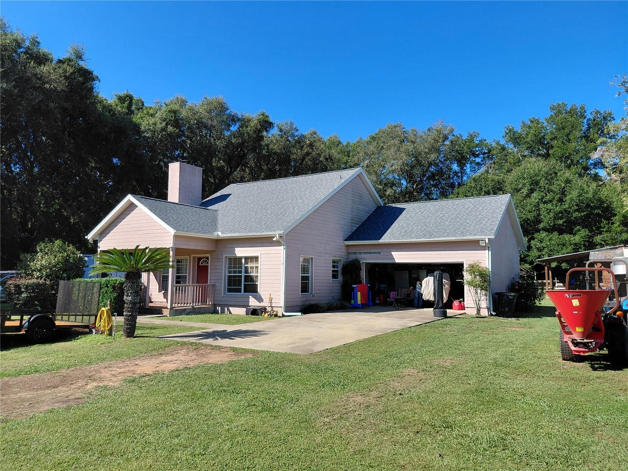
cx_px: 314
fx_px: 454
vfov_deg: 54.9
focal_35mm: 25
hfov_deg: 69.4
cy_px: 236
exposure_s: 1/2133
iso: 50
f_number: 1.8
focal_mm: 4.69
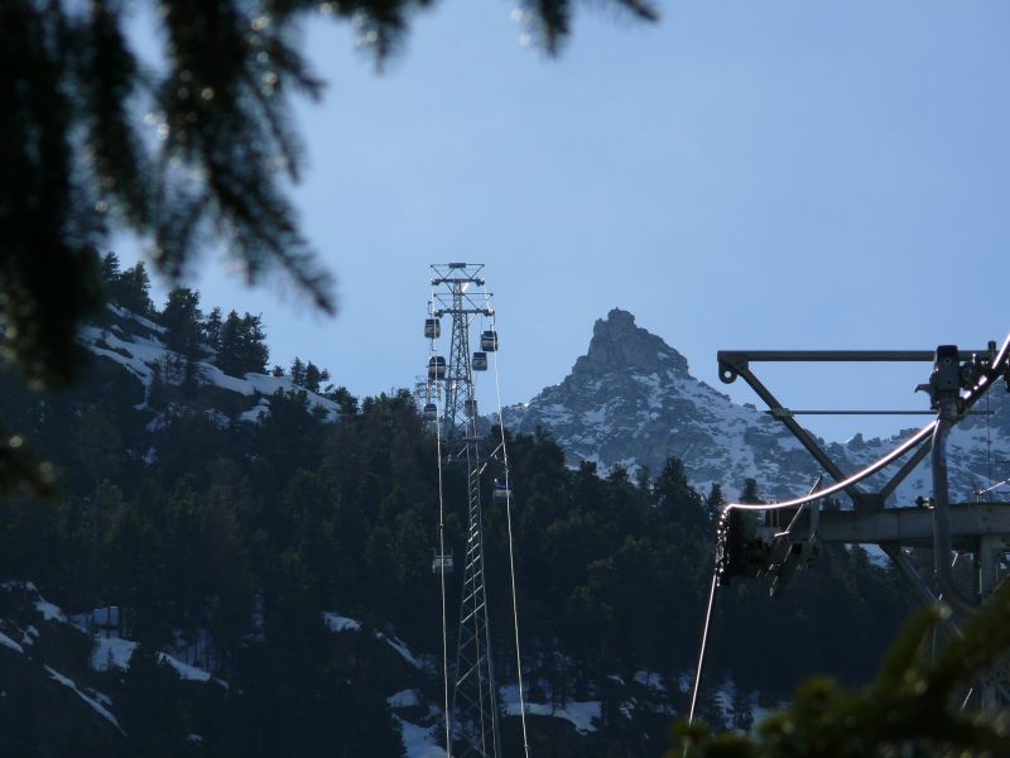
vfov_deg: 3.5
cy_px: 379
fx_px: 12254
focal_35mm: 420
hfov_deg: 4.7
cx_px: 505
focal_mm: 88.8
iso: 100
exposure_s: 1/640
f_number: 8
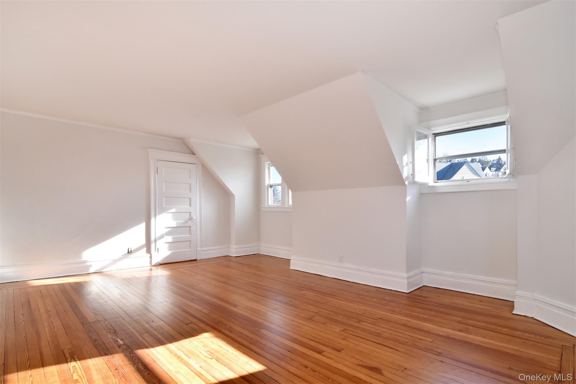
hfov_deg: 95.0
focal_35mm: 16
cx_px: 288
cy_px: 192
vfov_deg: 72.0
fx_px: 264
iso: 640
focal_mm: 11
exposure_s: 1/50
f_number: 13
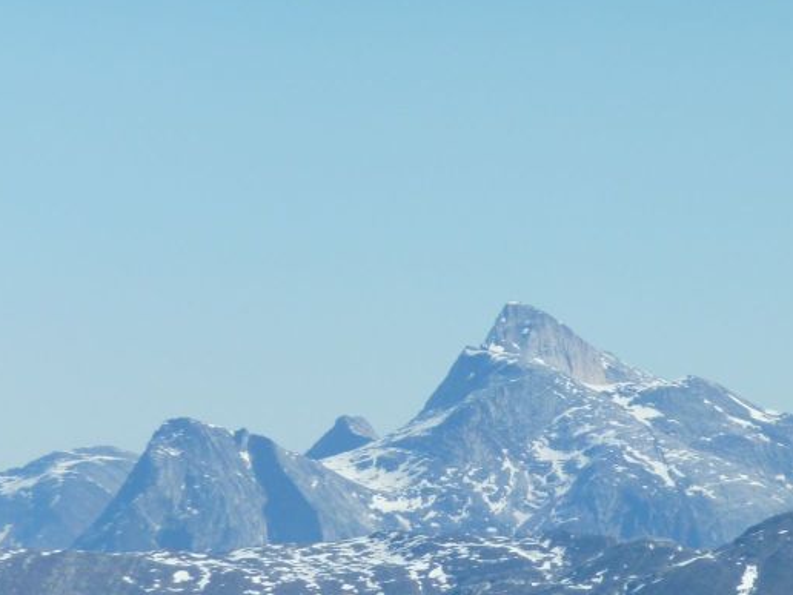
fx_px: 10652
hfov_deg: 4.3
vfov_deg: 3.2
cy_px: 443
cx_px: 581
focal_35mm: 465
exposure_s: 1/640
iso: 80
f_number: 5.6
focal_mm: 49.2
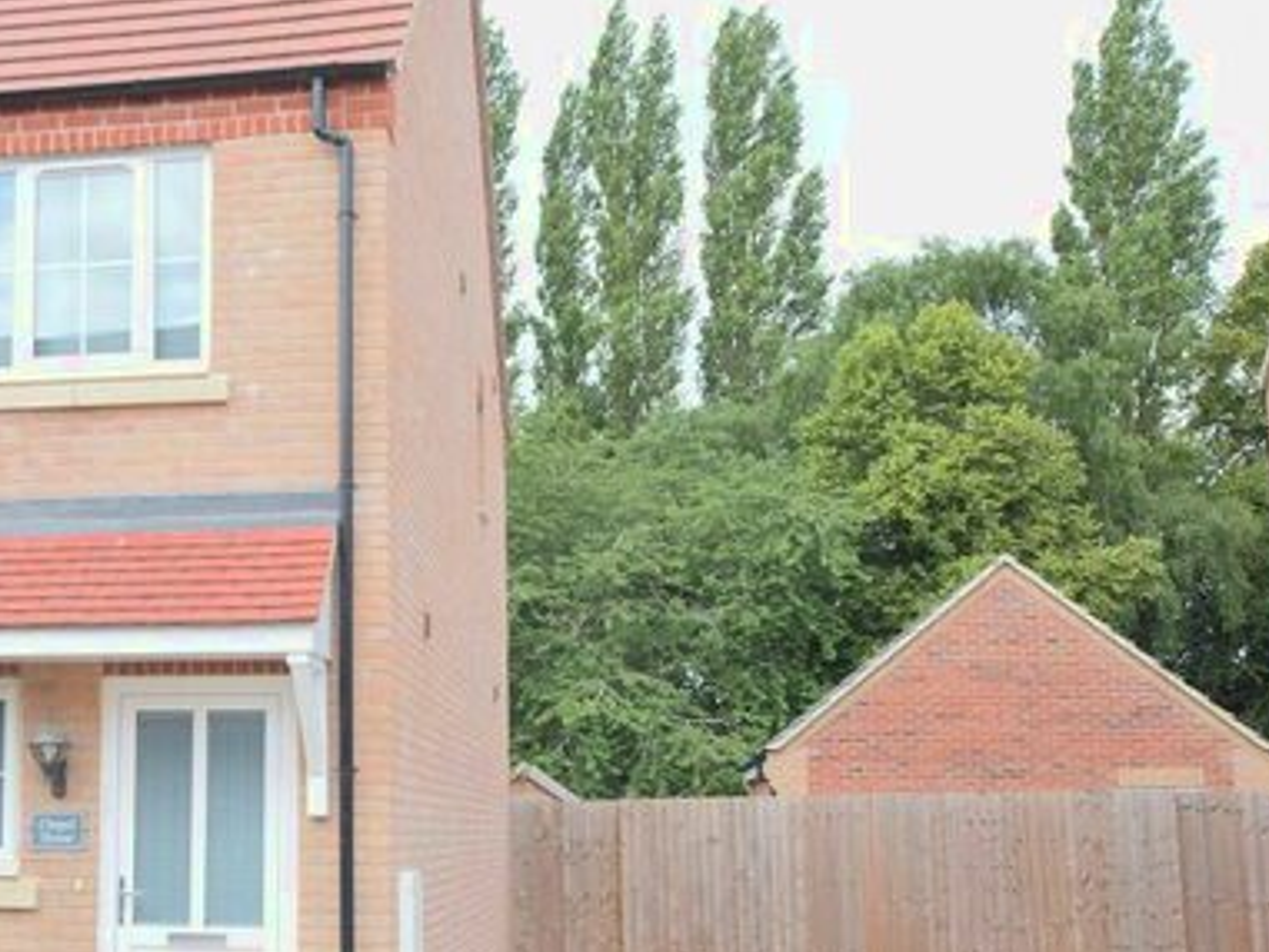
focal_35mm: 53
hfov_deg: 34.6
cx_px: 193
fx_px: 1944
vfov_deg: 27.5
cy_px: 578
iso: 400
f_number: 8
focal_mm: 20
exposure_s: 1/250
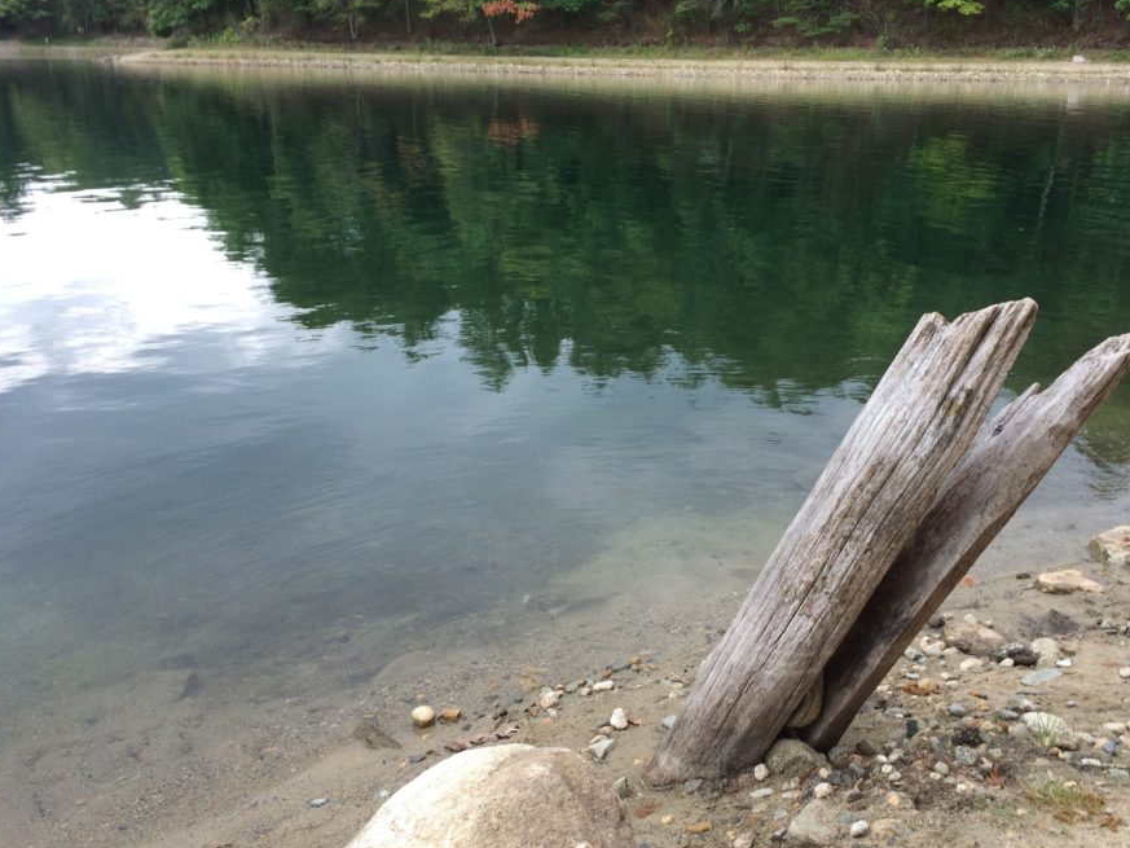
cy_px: 478
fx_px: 1110
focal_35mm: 34
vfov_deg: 41.7
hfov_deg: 53.7
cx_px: 654
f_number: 2.2
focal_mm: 4.15
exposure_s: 1/60
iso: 40
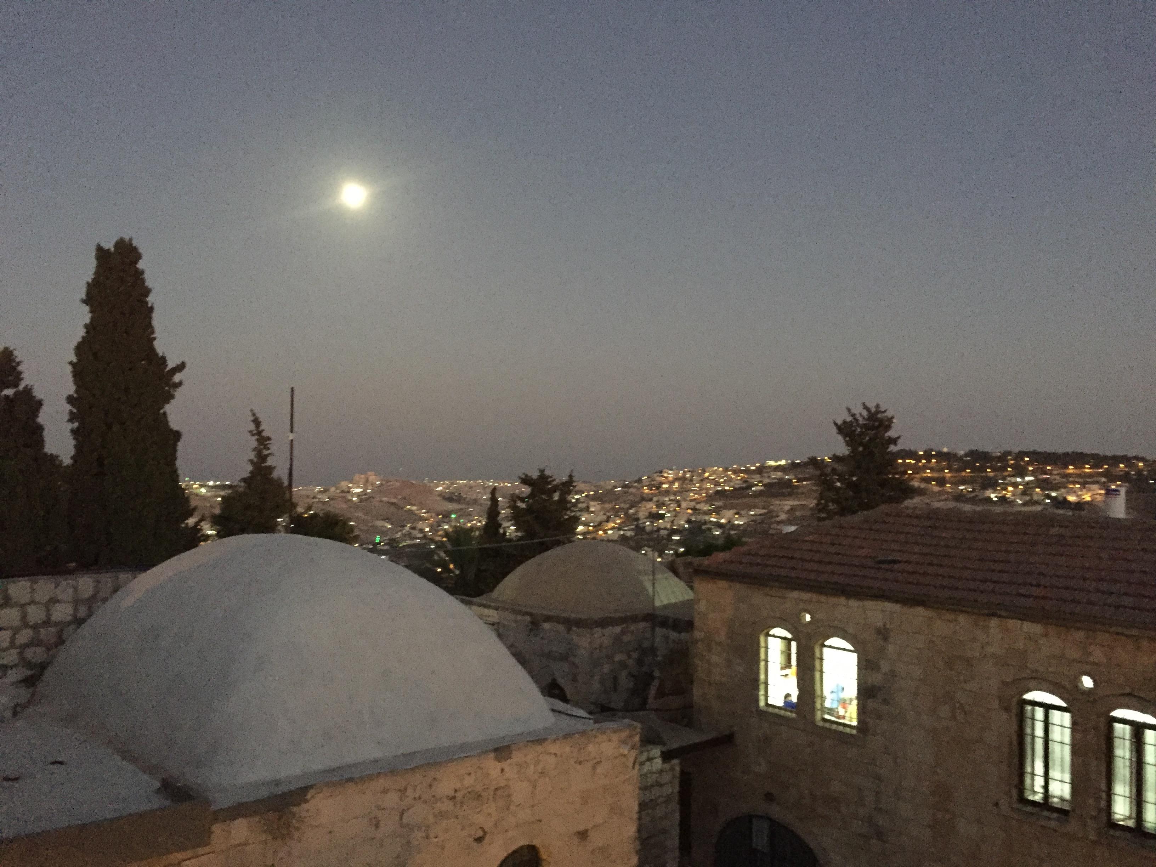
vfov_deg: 48.2
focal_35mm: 29
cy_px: 434
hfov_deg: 61.7
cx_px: 578
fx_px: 968
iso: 1000
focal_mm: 4.15
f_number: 2.2
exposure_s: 1/17
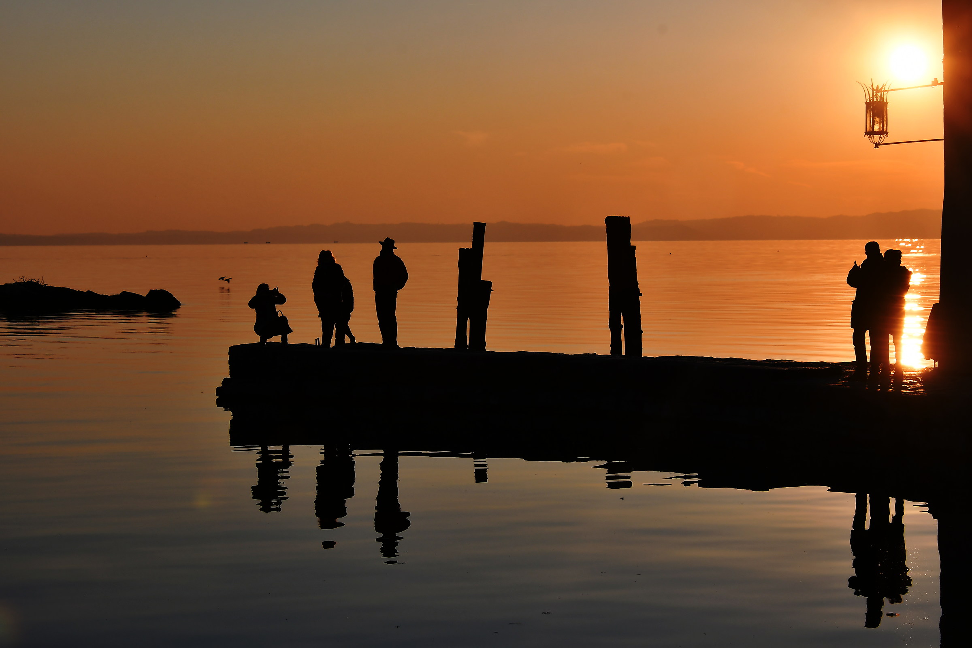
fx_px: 2268
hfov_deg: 24.2
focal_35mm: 84
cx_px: 486
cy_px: 324
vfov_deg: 16.3
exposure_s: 1/180
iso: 100
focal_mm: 56
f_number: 9.5
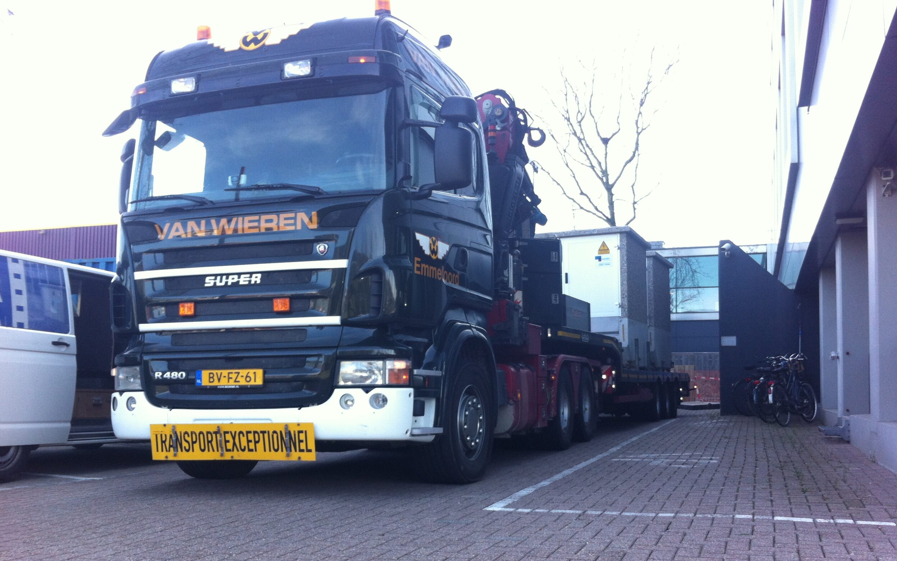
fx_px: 929
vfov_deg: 33.5
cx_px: 454
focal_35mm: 38
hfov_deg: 51.5
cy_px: 324
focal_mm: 3.85
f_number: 2.8
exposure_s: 1/120
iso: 80
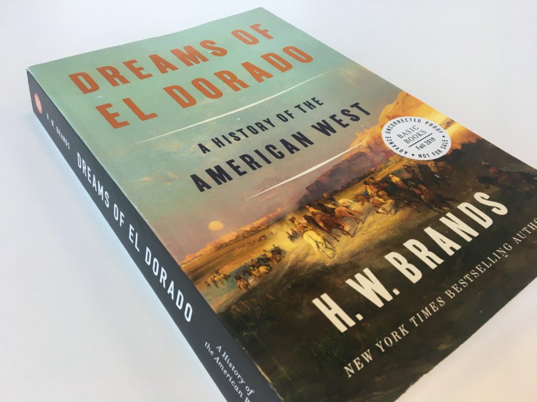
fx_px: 450
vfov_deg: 48.2
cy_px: 201
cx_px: 268
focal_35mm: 29
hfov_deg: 61.7
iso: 25
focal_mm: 4.15
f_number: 2.2
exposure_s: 1/40
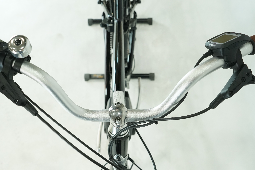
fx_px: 305
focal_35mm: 43
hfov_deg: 45.4
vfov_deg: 30.7
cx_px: 119
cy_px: 128
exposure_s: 1/200
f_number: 5.6
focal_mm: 28
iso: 1600
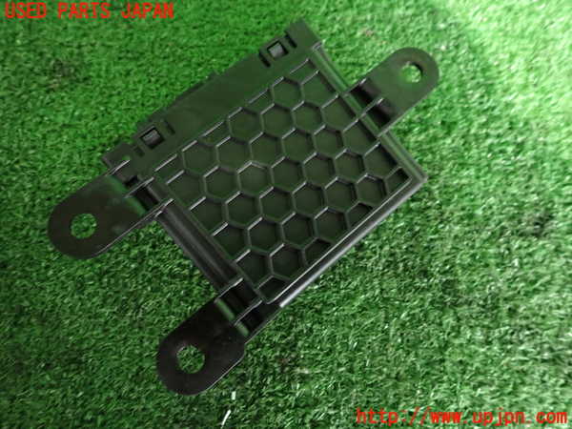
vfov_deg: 54.9
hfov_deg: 69.4
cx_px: 286
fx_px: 413
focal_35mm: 25
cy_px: 214
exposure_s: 1/30
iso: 800
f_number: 2
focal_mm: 4.5
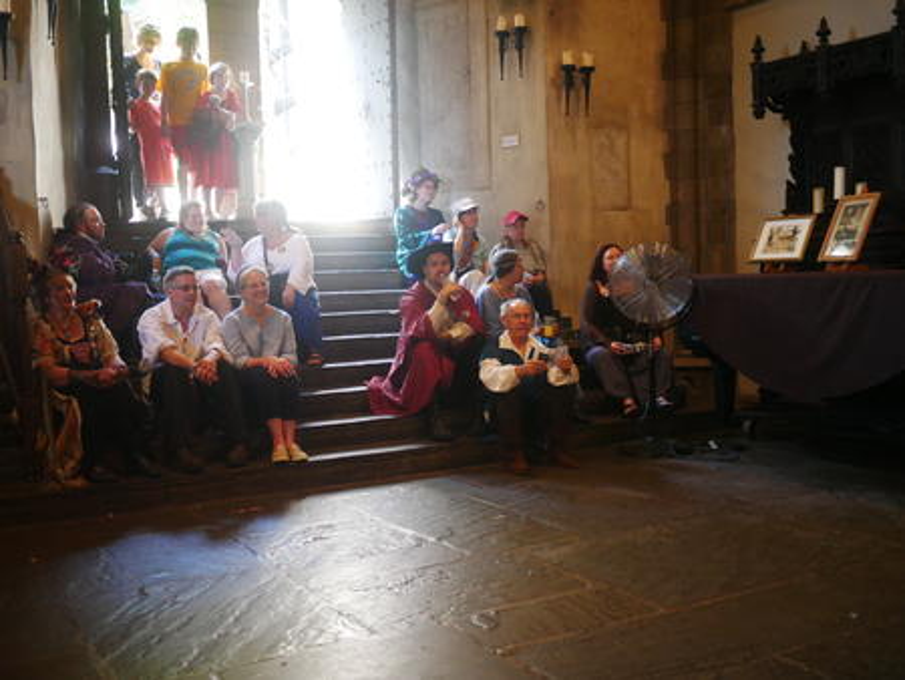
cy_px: 340
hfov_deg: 46.8
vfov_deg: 36.0
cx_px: 452
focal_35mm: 40
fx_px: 1046
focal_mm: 20
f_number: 1.7
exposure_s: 1/60
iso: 1600
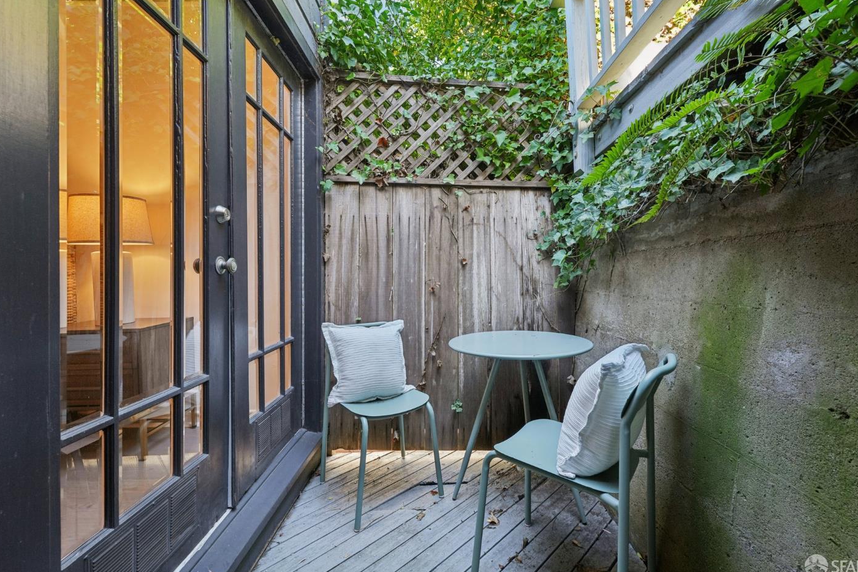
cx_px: 442
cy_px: 274
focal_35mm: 15
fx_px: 357
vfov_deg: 77.3
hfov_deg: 100.4
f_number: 8
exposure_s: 1/15
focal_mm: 14
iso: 400
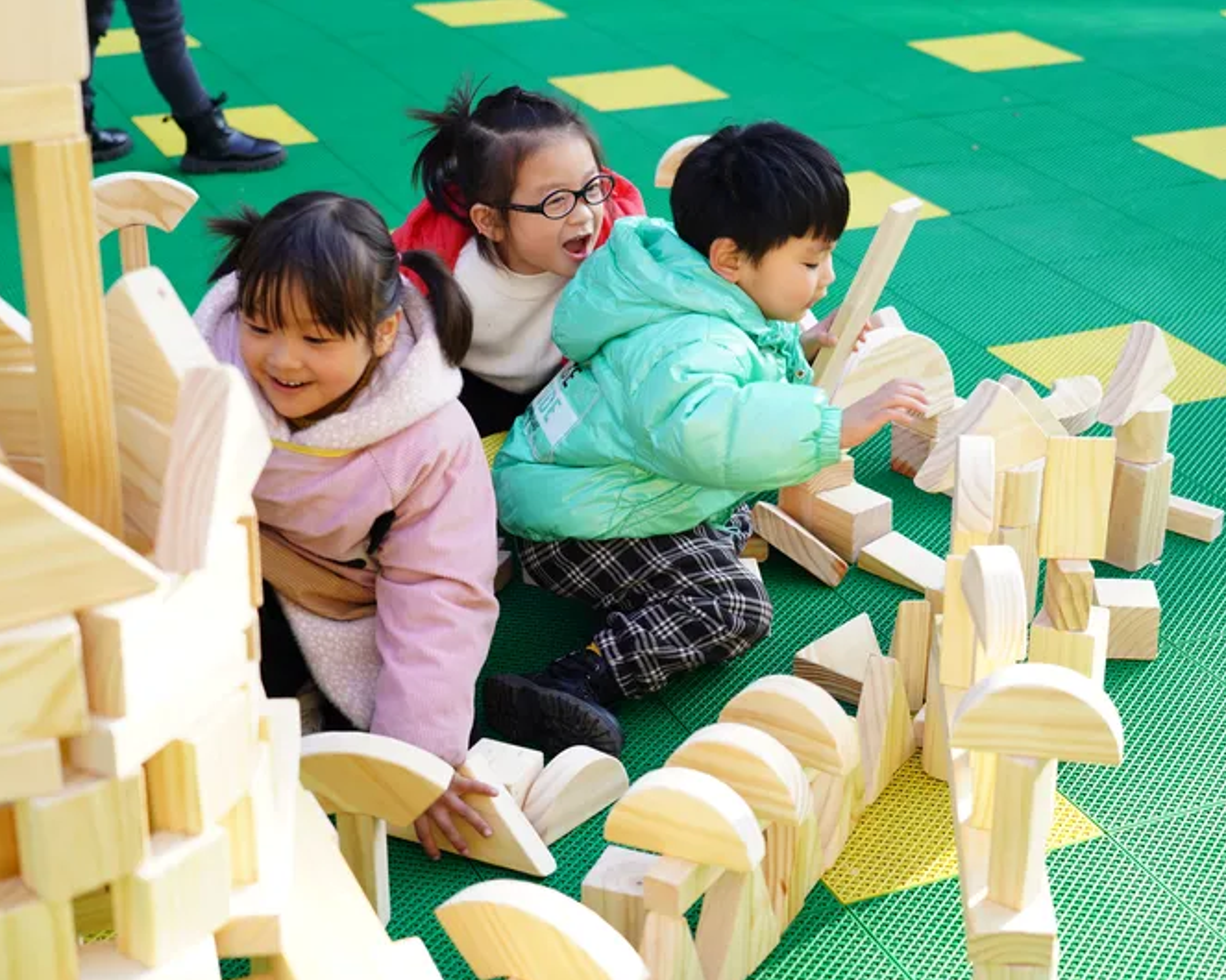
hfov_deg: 31.4
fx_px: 2176
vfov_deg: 25.4
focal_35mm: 60
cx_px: 688
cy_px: 491
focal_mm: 53
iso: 100
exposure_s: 1/100
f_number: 4
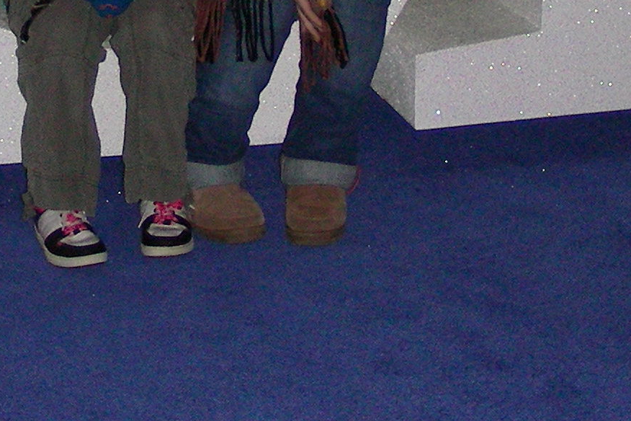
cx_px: 250
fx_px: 2226
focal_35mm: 127
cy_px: -266
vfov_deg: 10.3
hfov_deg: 16.1
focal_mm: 6.3
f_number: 3.5
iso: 152
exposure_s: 1/60.1
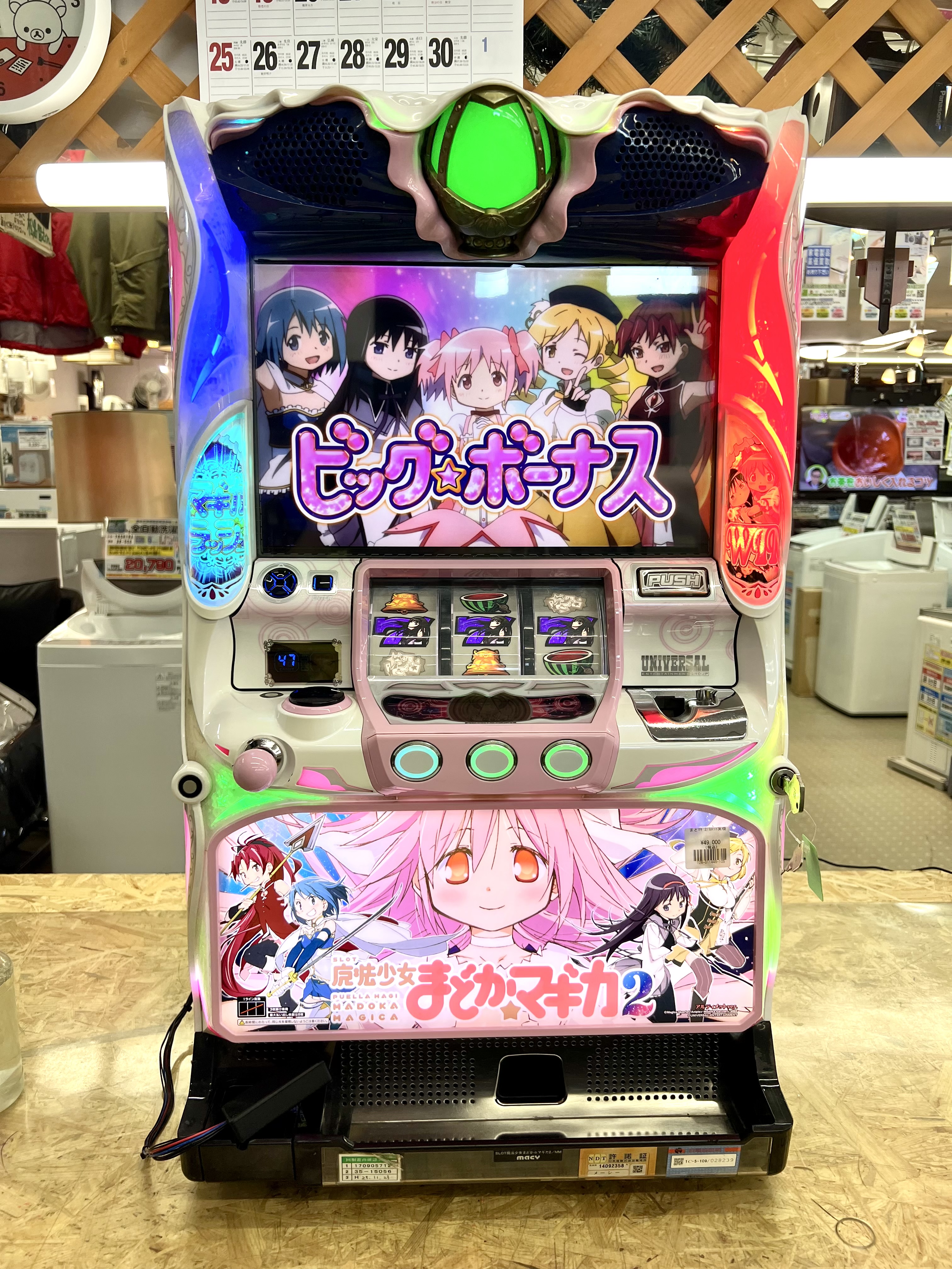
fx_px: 953
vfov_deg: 67.3
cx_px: 476
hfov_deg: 53.1
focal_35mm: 26
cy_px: 634
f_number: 1.5
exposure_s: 1/167
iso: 50
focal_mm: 5.7
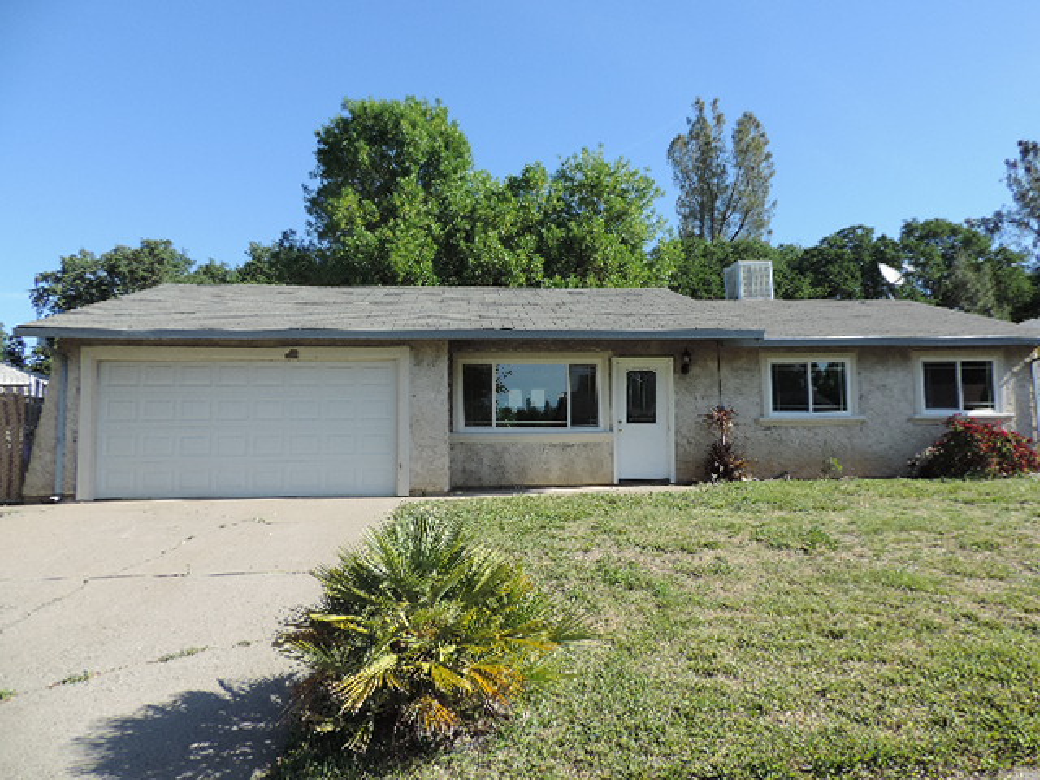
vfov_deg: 56.8
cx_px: 520
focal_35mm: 24
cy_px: 390
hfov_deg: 71.6
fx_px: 721
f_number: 3
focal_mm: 4.3
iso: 80
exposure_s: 1/640
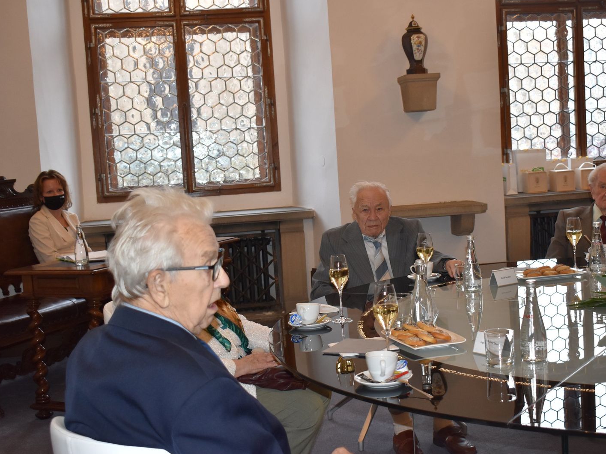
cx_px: 336
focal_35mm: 51
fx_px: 885
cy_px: 227
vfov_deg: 28.8
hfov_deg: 37.8
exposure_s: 1/100
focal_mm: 31
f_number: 5
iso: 800
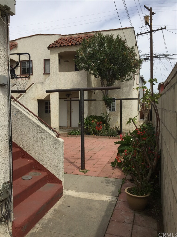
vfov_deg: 61.7
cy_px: 118
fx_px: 198
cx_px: 88
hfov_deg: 48.2
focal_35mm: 29
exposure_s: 1/2475
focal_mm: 4.15
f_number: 2.2
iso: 32
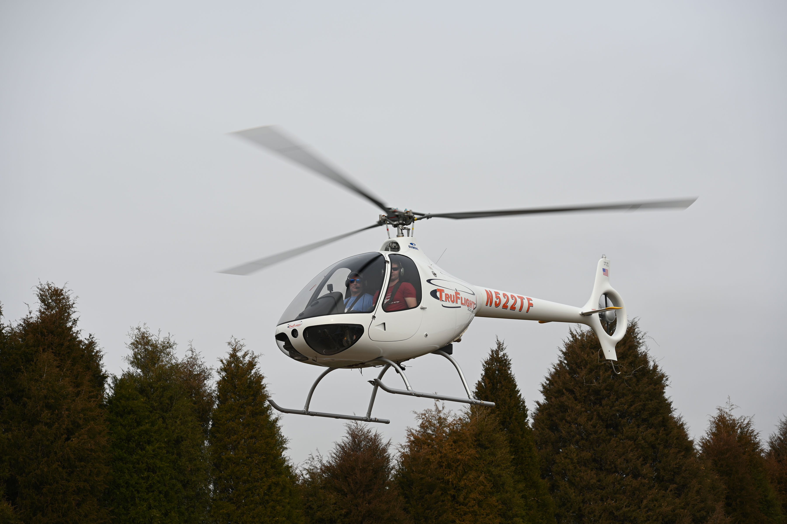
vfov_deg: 19.5
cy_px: 262
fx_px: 1530
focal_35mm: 70
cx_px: 394
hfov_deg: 28.8
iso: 64
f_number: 4.5
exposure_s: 1/400
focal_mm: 70
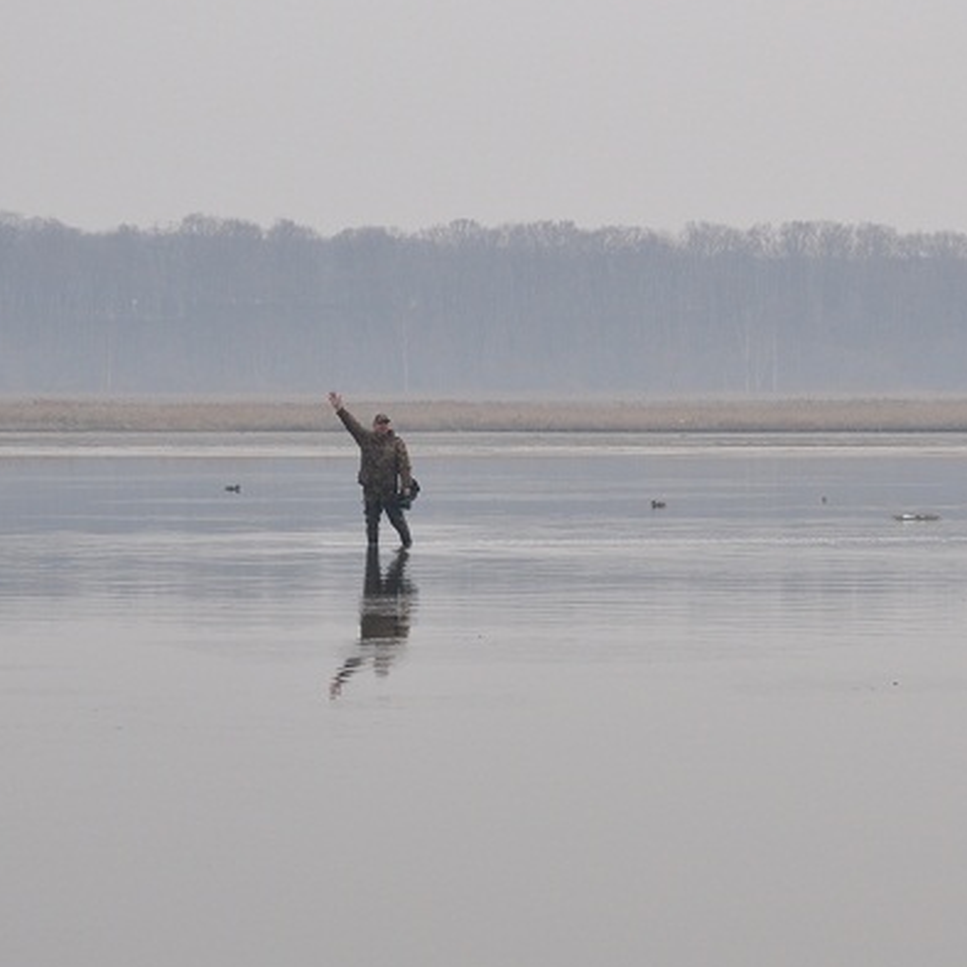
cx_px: 582
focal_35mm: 194
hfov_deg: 9.0
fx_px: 6131
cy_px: 464
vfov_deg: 9.0
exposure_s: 1/320
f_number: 9
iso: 400
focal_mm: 70
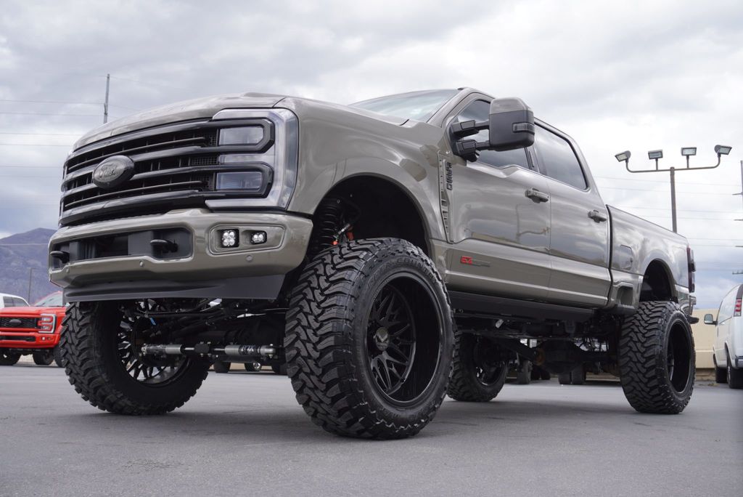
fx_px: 774
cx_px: 372
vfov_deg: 35.5
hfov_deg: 51.3
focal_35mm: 38
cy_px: 248
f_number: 6.3
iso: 100
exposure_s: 1/160
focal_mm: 25
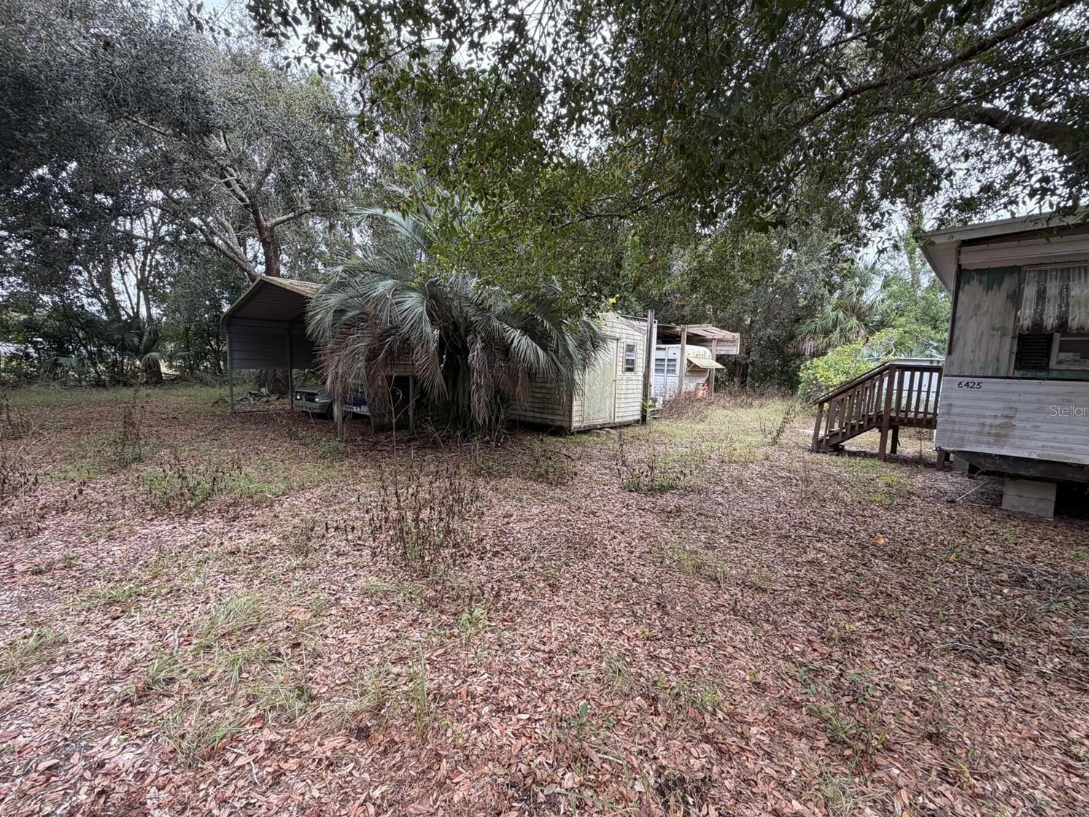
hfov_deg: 98.2
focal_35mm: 15
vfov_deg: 81.8
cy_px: 410
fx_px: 472
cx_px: 535
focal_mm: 2.22
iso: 64
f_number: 2.2
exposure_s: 1/121
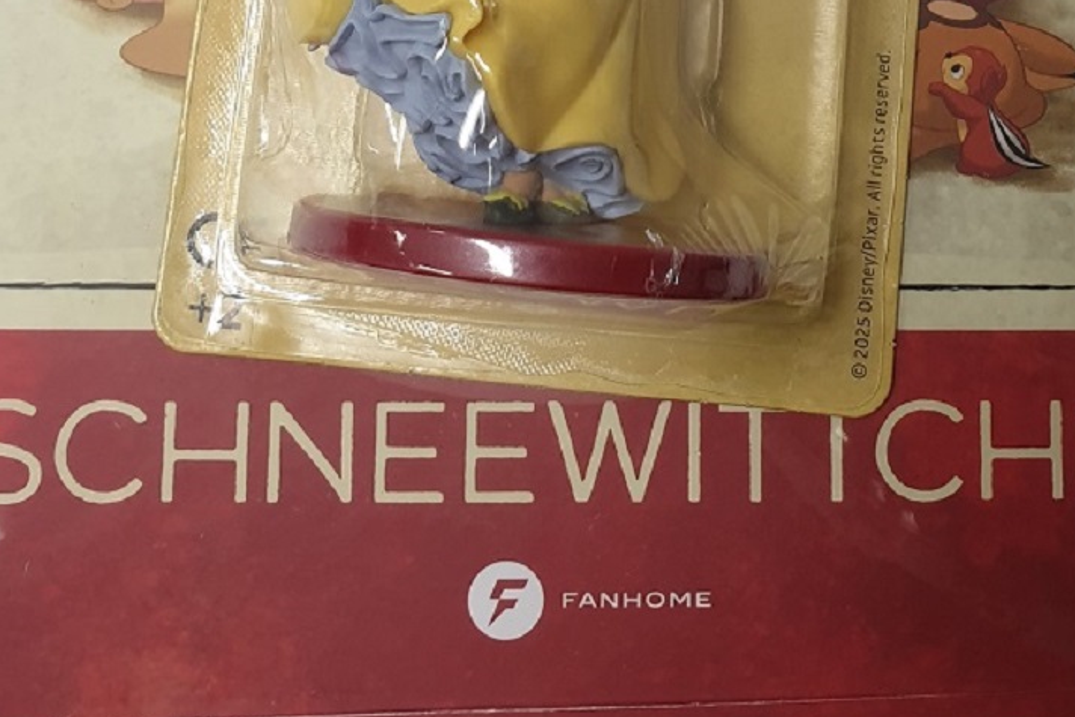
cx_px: 671
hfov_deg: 30.0
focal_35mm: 67
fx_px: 2001
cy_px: -322
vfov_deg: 18.3
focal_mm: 4.3
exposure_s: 1/50
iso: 100
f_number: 2.4
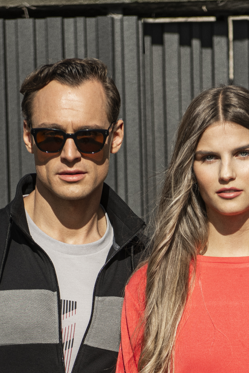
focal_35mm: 227
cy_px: 452
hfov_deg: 6.0
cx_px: 191
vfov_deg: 9.0
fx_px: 2355
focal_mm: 62
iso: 100
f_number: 4.5
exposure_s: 1/1250
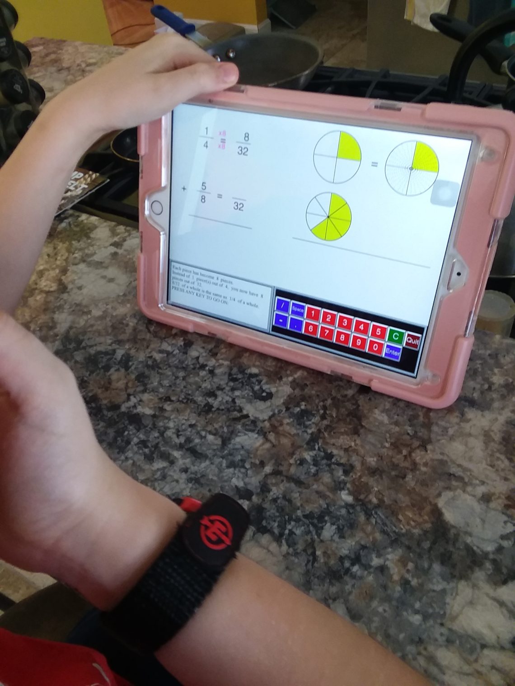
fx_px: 575
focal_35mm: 29
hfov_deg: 48.2
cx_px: 258
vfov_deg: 61.7
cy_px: 343
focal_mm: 2.47
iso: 80
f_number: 1.9
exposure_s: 1/30
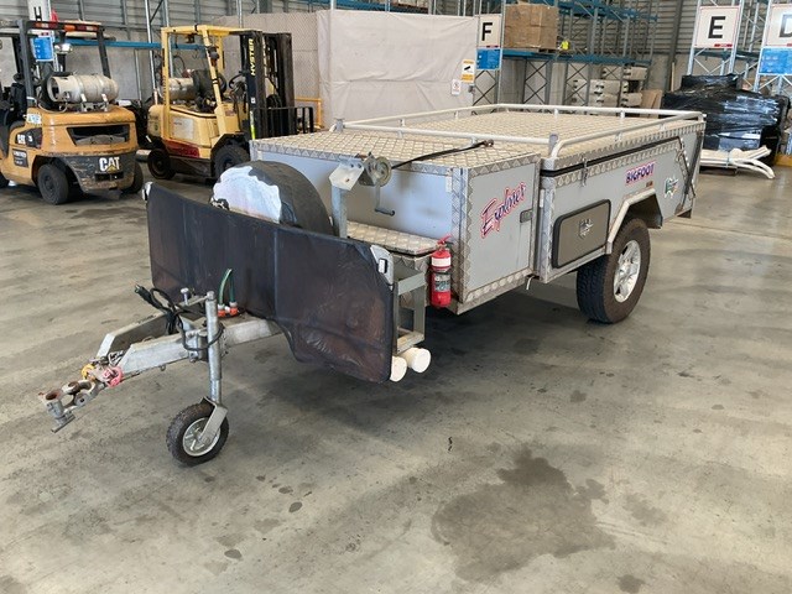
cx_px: 396
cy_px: 297
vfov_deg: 48.2
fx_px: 664
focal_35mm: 29
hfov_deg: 61.7
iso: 64
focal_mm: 3
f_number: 1.8
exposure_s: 1/60
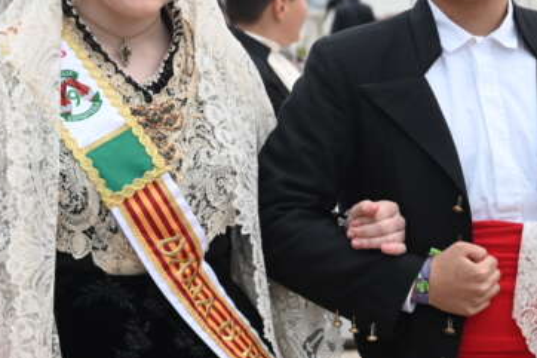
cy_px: 121
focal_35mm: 129
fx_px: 1923
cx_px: 99
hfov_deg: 15.8
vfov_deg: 10.6
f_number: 4
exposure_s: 1/100
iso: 640
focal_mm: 44
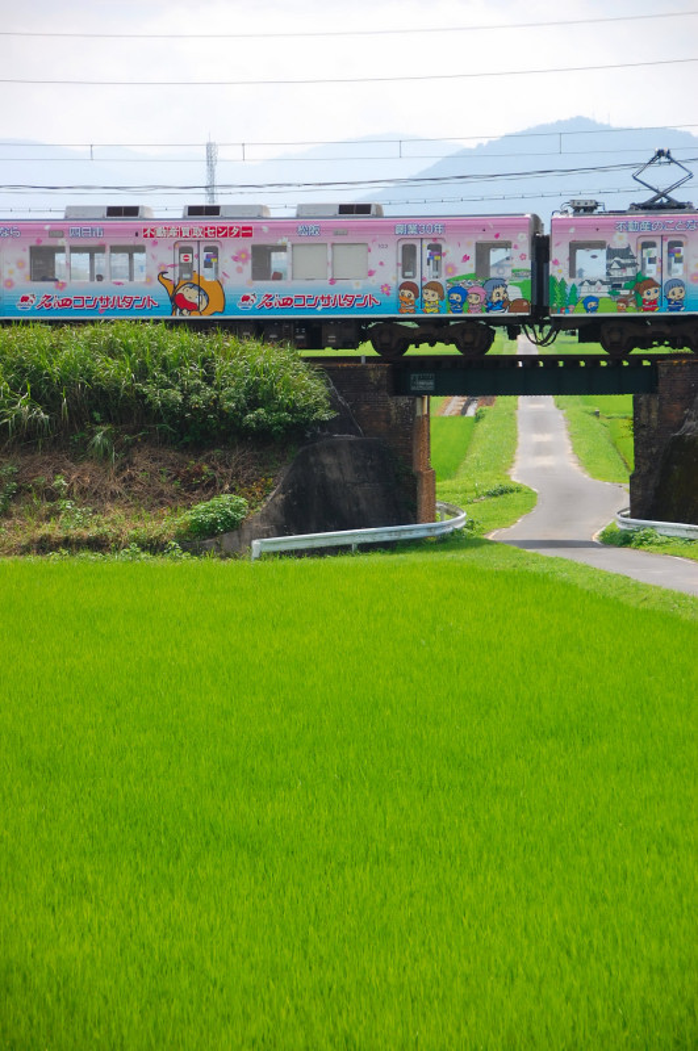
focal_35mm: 142
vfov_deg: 14.4
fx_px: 4157
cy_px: 526
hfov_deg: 9.6
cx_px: 349
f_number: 5.3
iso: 200
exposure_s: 1/800
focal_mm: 95
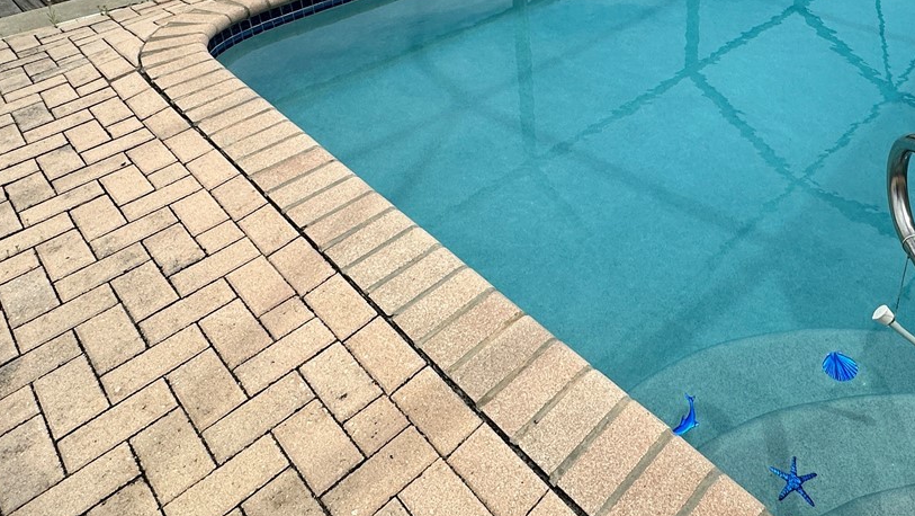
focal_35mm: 30
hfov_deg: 62.4
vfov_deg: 35.2
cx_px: 621
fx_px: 728
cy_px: -3
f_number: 2.2
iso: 50
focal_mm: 2.22
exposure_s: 1/1618
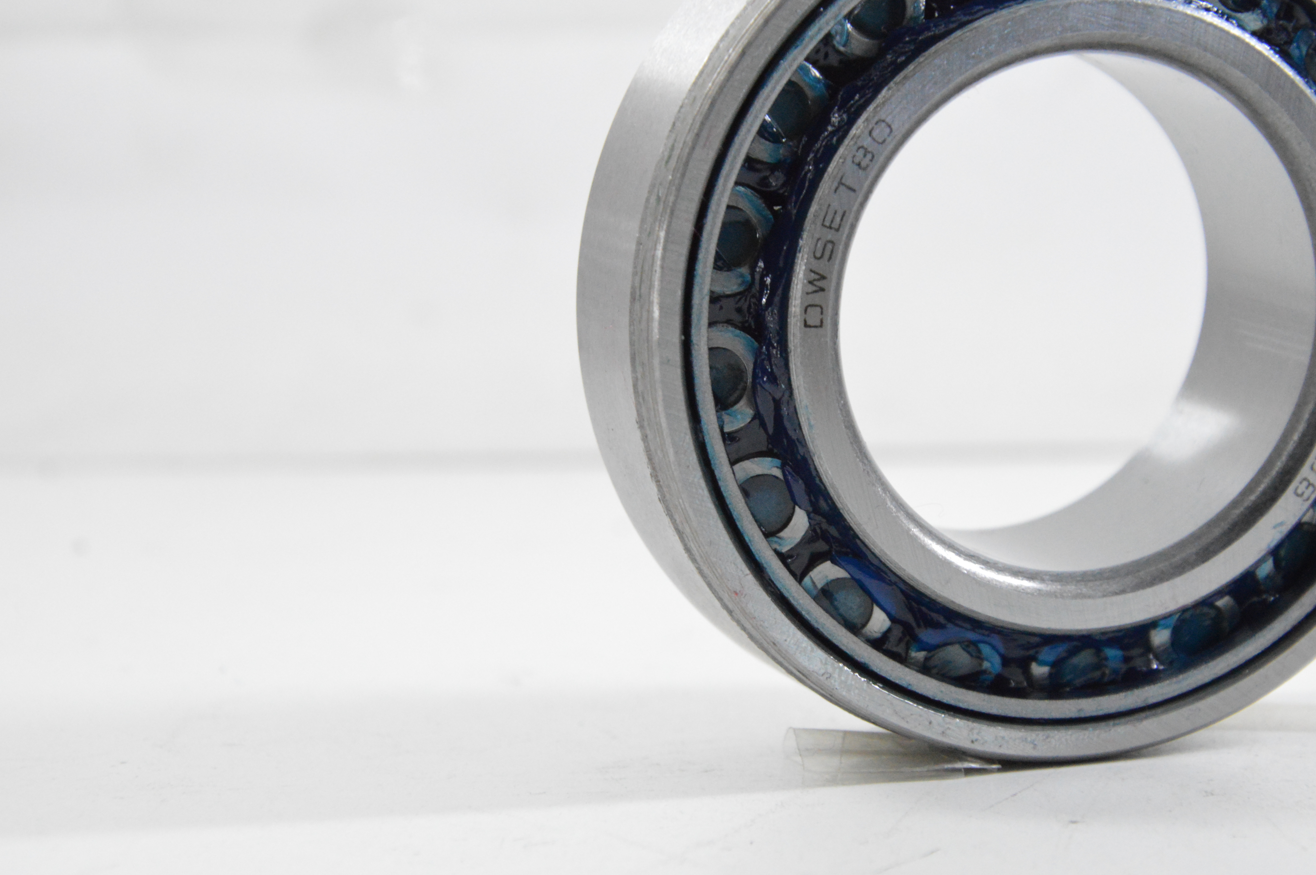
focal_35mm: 128
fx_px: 4675
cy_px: 492
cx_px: 773
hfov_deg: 16.0
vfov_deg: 10.7
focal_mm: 70
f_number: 8
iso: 3200
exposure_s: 1/100
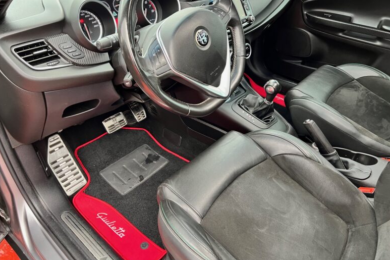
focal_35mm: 28
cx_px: 197
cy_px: 111
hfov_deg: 65.5
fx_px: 303
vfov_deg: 46.2
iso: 125
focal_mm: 5.7
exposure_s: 1/60
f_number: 1.5
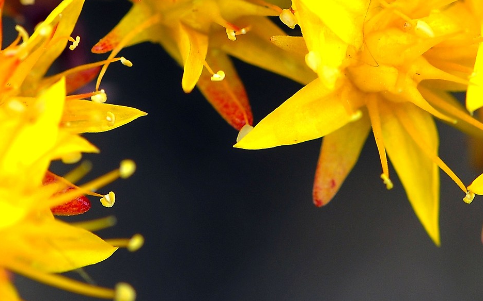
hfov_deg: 6.3
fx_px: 4387
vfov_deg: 3.9
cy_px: 111
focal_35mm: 333
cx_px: 284
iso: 200
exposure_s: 1/125
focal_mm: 85
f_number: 6.7
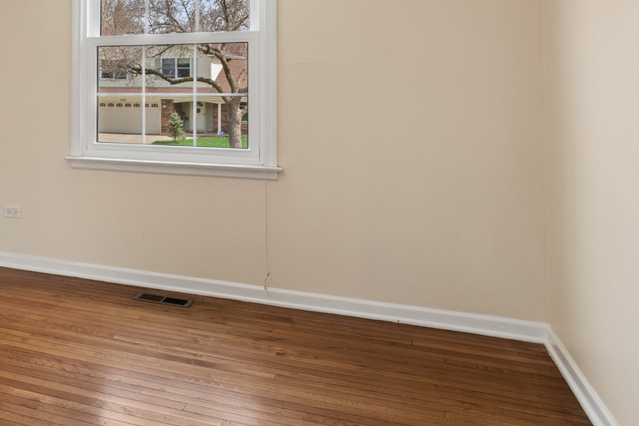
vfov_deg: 34.9
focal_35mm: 37
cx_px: -7
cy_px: 89
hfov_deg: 43.9
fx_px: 657
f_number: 8
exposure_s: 1/40
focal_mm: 12
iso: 400
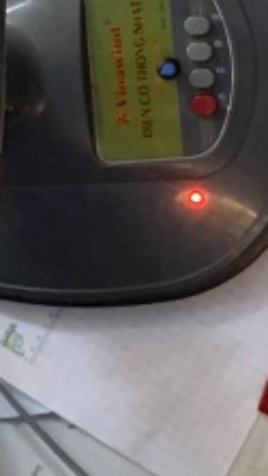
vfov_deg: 20.7
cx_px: -32
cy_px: 94
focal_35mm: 102
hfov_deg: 11.7
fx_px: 1288
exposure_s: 1/33
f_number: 1.8
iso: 250
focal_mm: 4.25
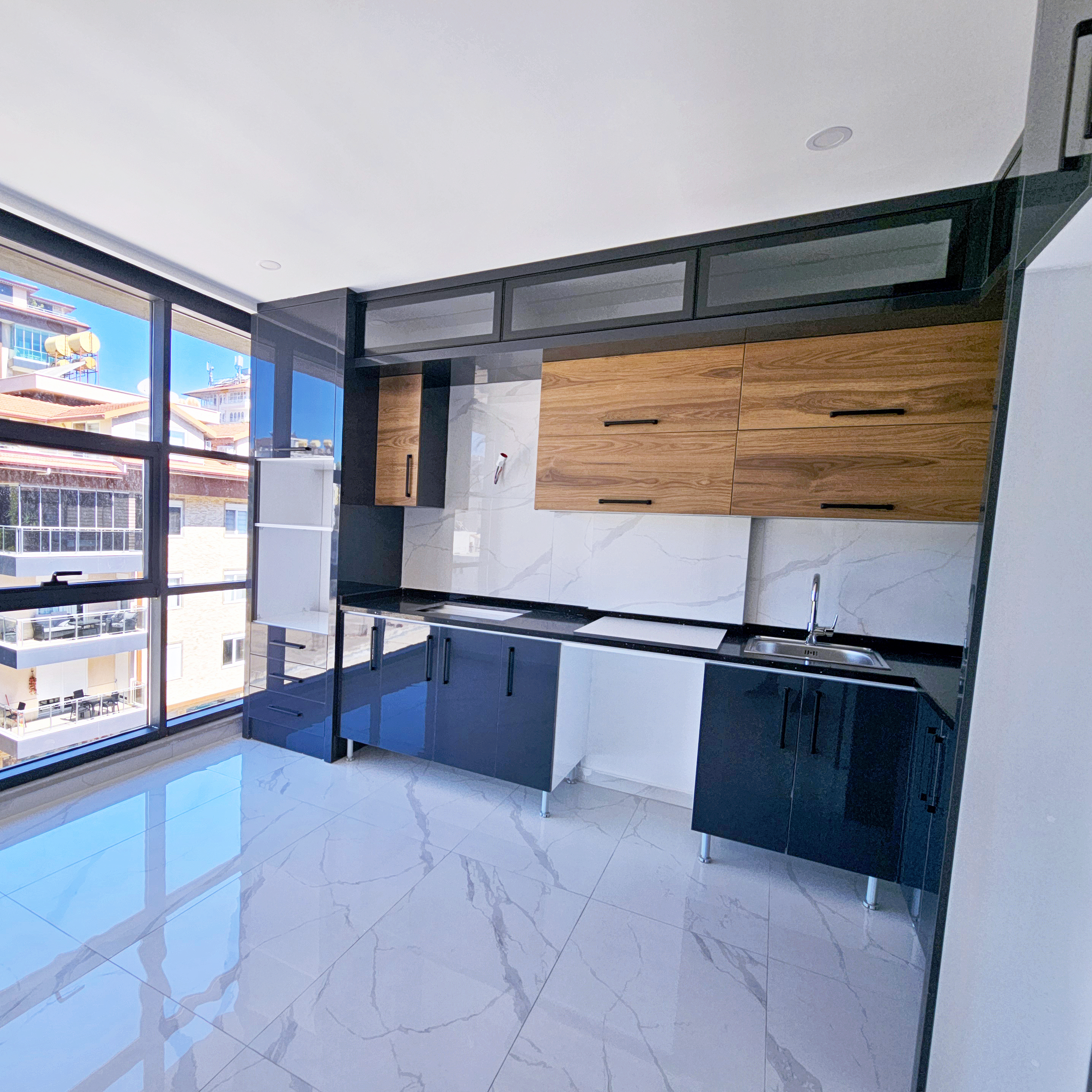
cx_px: 414
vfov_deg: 87.4
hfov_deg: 85.8
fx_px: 571
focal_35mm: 16
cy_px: 567
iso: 50
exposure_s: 1/250
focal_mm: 2.2
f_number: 2.2
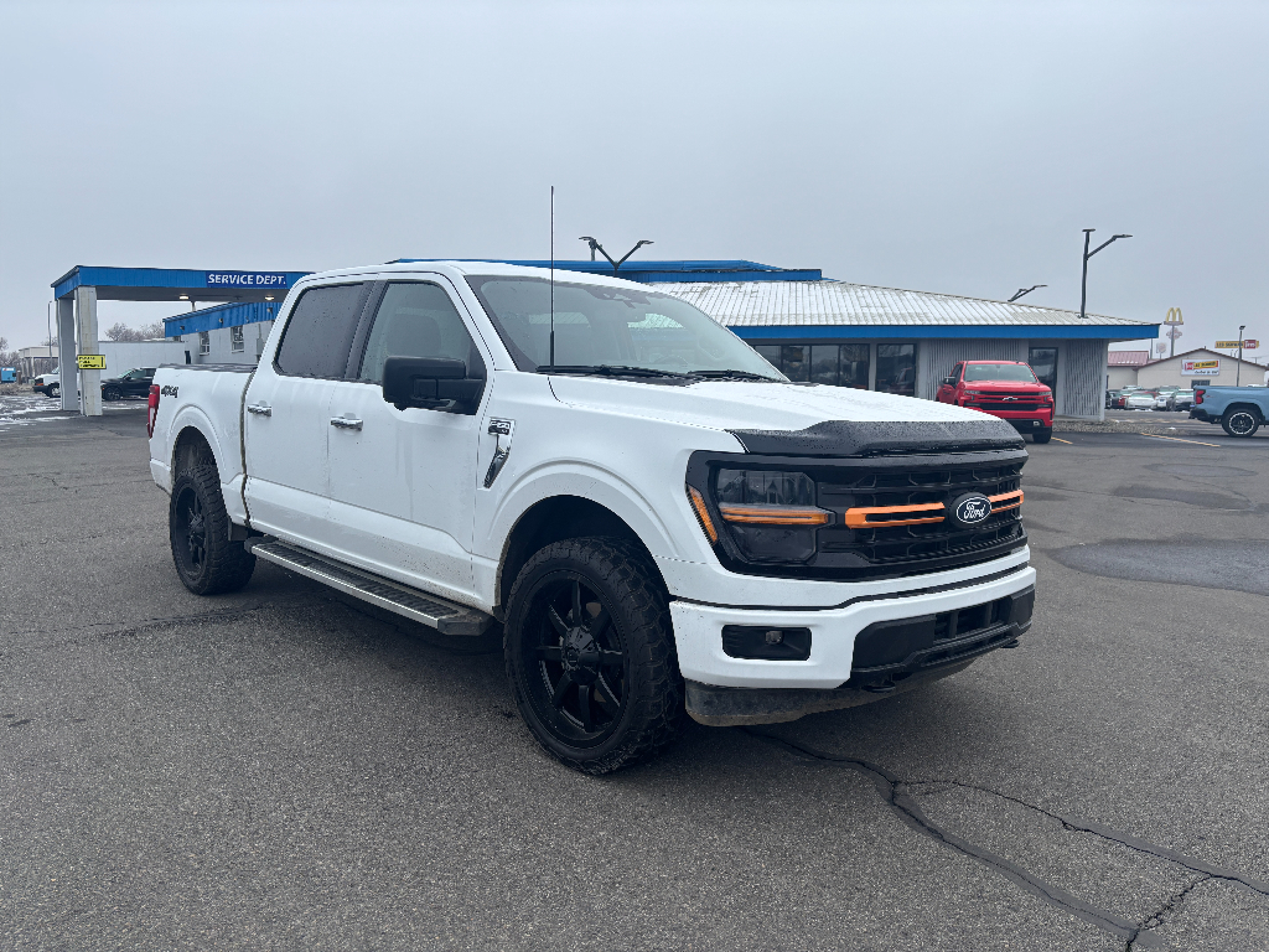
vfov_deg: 53.1
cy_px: 476
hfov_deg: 67.3
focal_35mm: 26
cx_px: 634
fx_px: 953
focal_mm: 5.96
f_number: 1.6
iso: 50
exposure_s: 1/1248
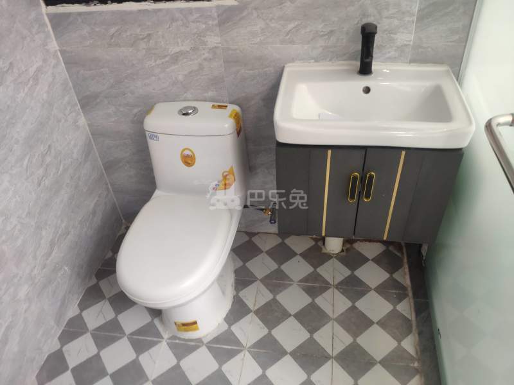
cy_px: 192
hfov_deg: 79.0
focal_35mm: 21
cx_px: 257
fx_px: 312
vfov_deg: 63.4
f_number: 1.8
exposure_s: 1/25
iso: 731
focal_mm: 4.22
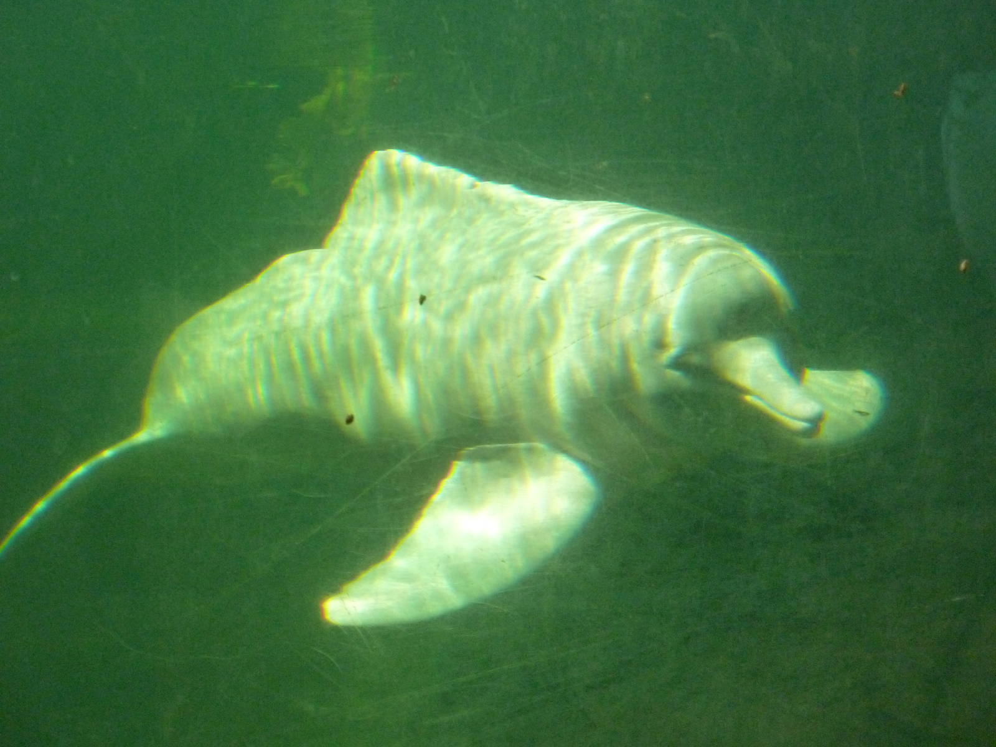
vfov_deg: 11.6
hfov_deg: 15.4
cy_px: 374
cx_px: 498
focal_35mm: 128
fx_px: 3683
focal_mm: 21
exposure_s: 1/200
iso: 500
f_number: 4.4
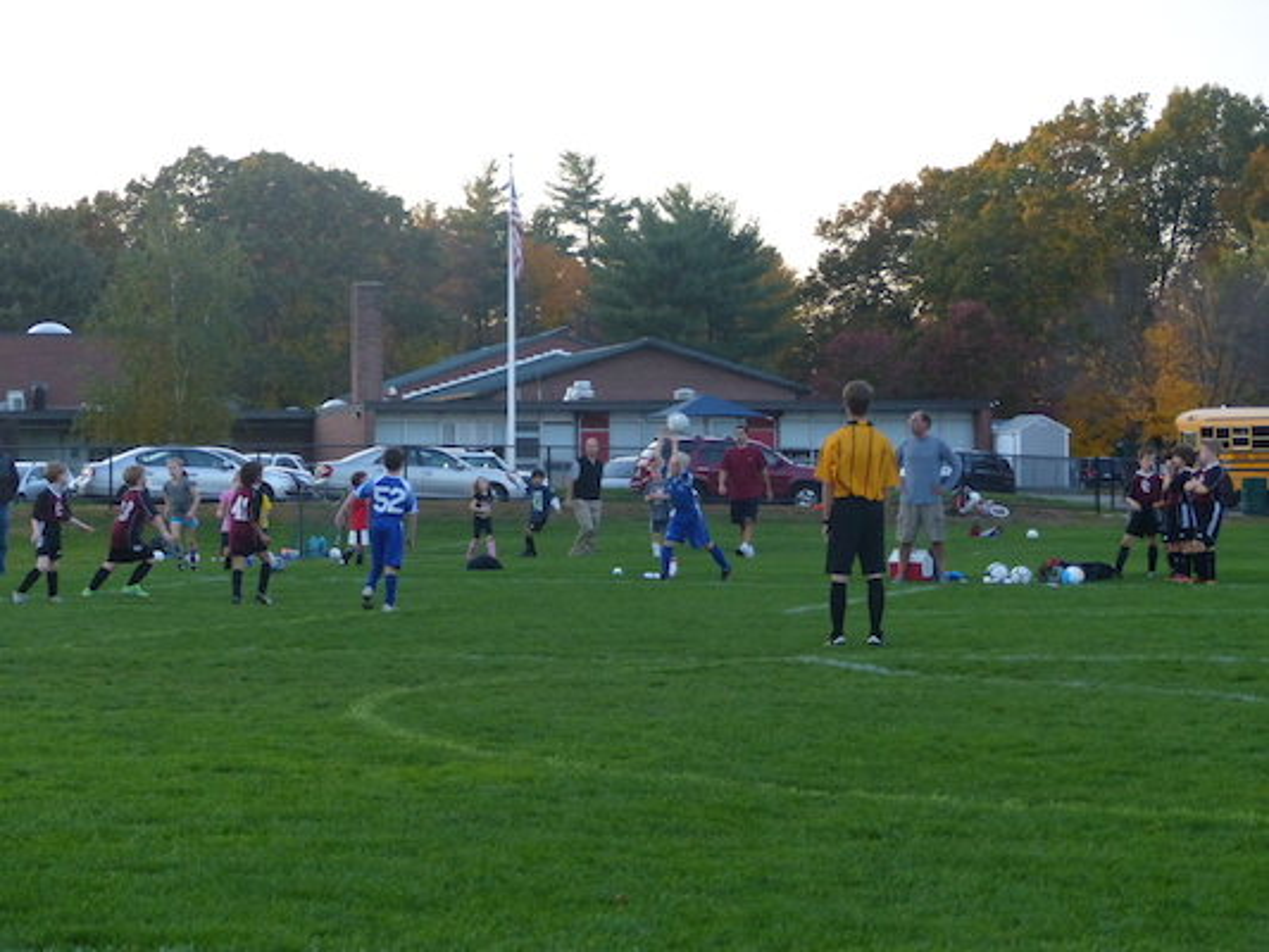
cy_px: 476
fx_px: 3740
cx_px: 634
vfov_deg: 14.5
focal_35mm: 102
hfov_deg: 19.3
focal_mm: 18.3
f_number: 2.8
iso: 400
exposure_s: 1/160
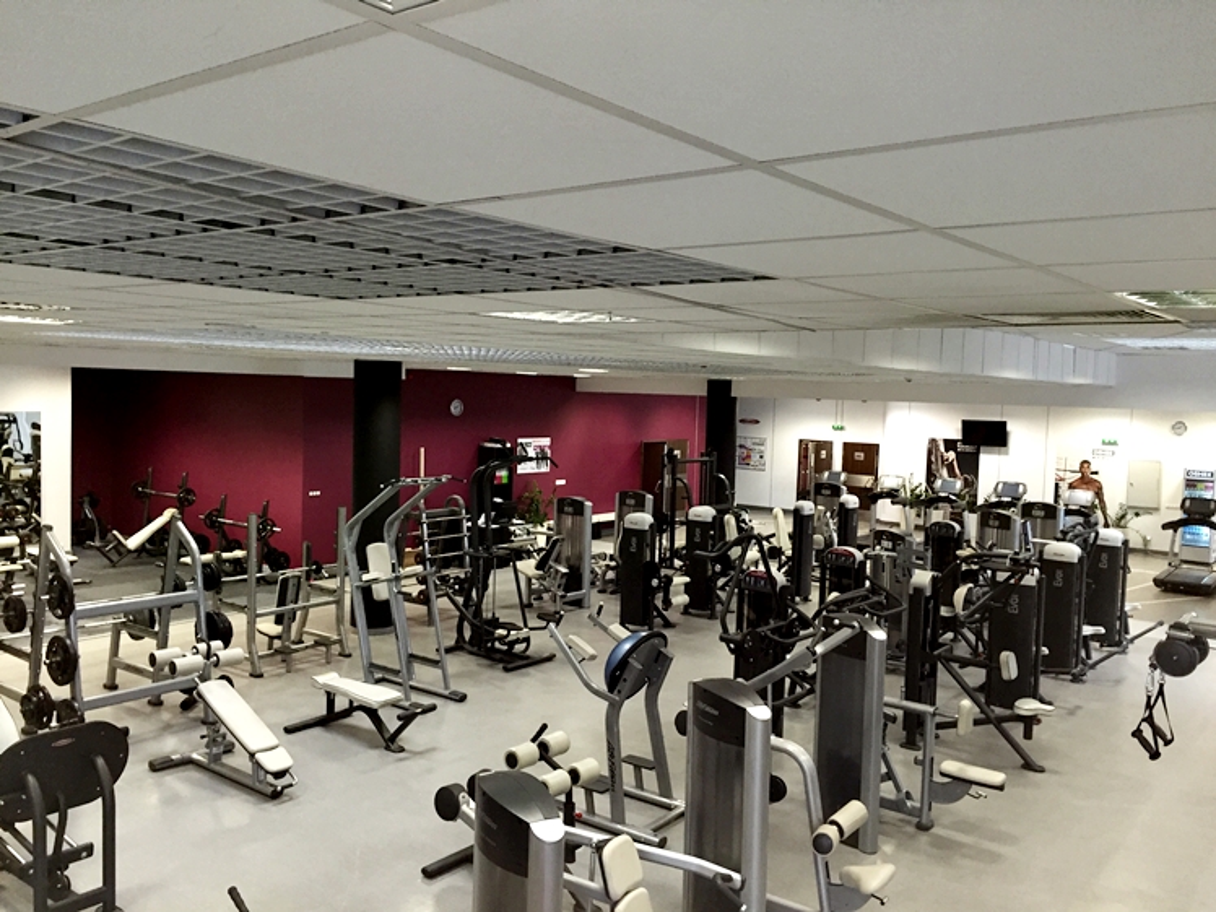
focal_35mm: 29
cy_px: 456
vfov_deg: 48.2
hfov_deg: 61.7
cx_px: 608
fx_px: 1019
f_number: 2.2
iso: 160
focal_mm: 4.15
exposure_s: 1/33
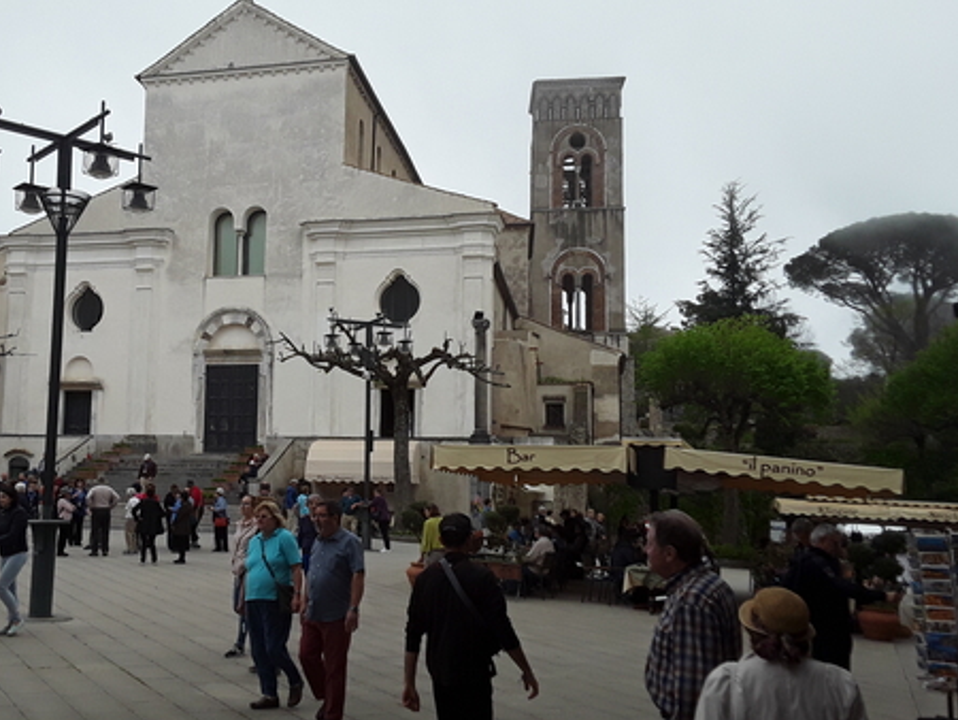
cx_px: 351
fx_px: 997
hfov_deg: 50.7
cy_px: 371
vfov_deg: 39.7
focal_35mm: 36
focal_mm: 2.91
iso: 40
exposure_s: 1/425
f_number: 1.9
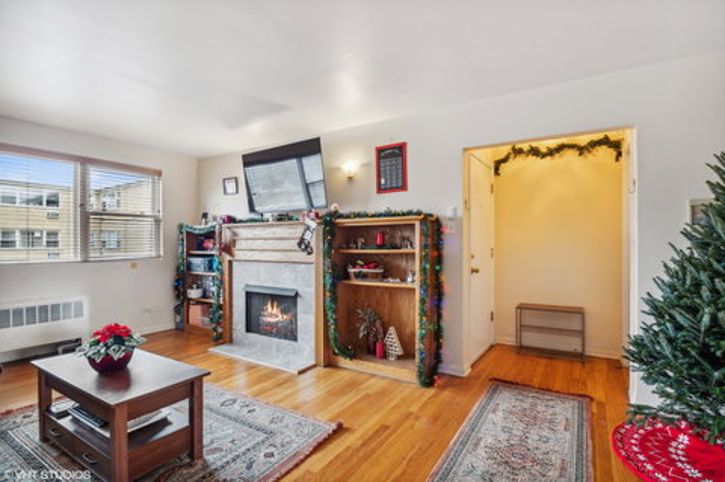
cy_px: 241
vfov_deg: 73.6
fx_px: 322
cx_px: 362
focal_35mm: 16
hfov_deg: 96.8
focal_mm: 10.6
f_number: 11
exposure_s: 1.6
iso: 100
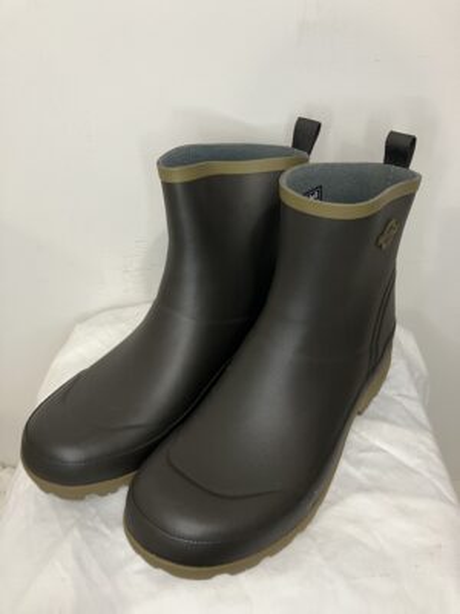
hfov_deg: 49.7
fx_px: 496
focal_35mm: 28
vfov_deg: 63.4
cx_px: 230
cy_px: 307
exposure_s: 1/50
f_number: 1.8
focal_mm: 3.99
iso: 125
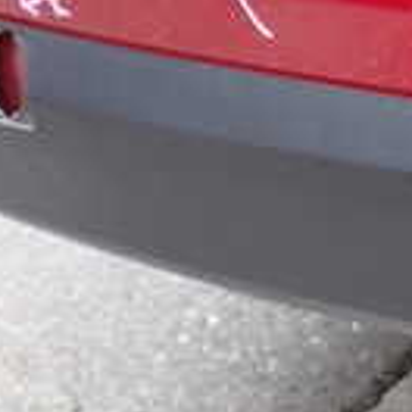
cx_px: 715
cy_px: 25
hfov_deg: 12.5
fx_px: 1737
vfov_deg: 13.4
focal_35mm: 129
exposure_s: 1/80
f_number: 2.4
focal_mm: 5.79
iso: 100
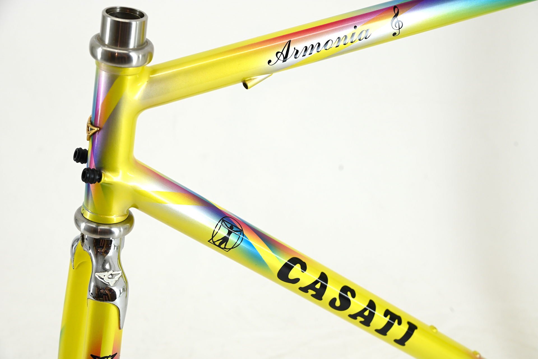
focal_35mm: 70
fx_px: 1046
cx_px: 269
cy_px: 180
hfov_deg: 28.9
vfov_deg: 19.4
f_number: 8
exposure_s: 1/50
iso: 320
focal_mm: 70
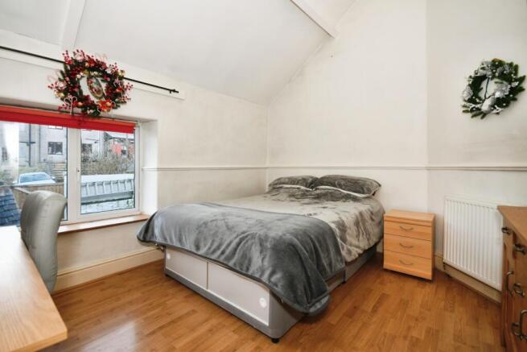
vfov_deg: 77.4
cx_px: 264
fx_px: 220
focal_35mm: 15
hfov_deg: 100.4
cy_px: 176
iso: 400
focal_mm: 10
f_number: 8
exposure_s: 1/60
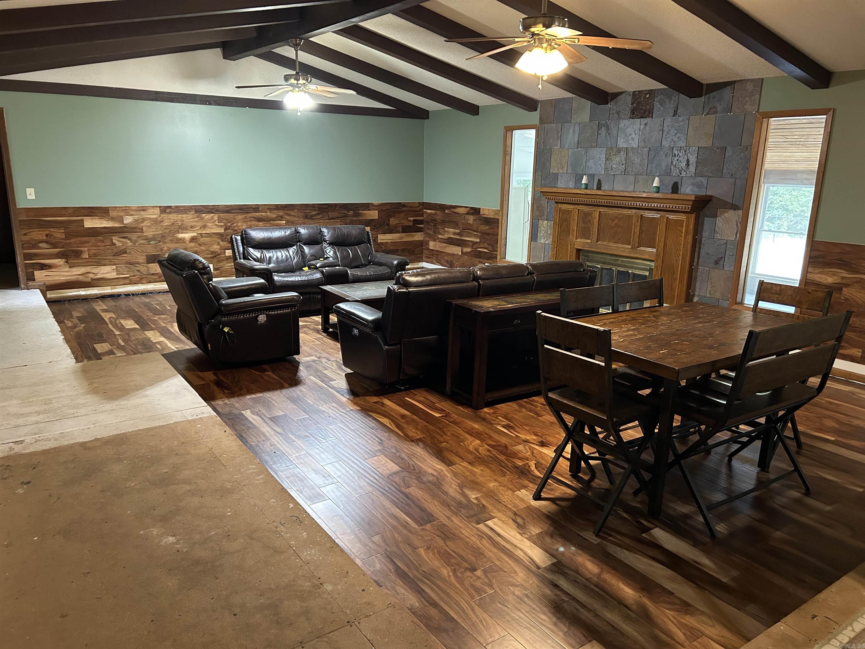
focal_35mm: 26
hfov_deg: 67.3
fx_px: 650
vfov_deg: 53.1
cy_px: 324
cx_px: 432
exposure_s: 1/40
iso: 400
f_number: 1.5
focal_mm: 5.7
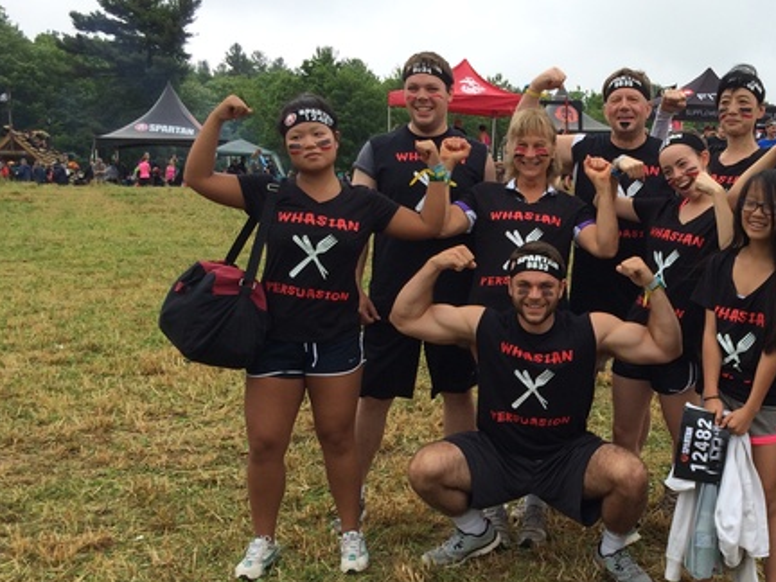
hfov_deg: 37.1
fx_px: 1121
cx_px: 596
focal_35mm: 50
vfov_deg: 28.9
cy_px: 399
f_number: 2.2
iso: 32
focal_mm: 4.12
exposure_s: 1/892
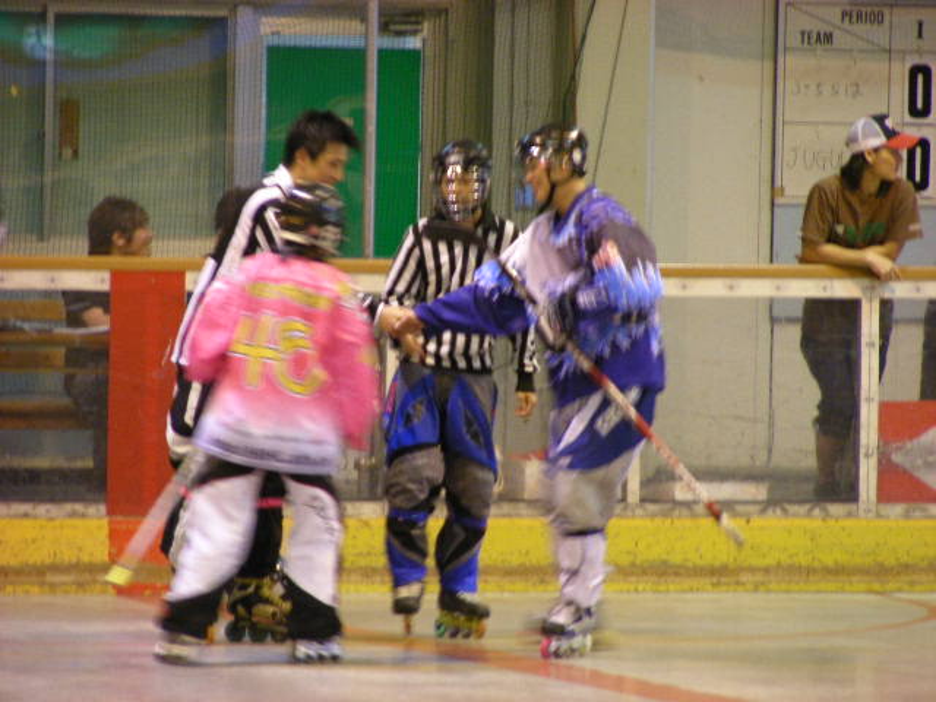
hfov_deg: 6.4
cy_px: 351
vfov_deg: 4.8
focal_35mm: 309
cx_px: 468
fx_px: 8355
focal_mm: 51.6
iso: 200
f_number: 3.5
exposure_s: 1/16.1
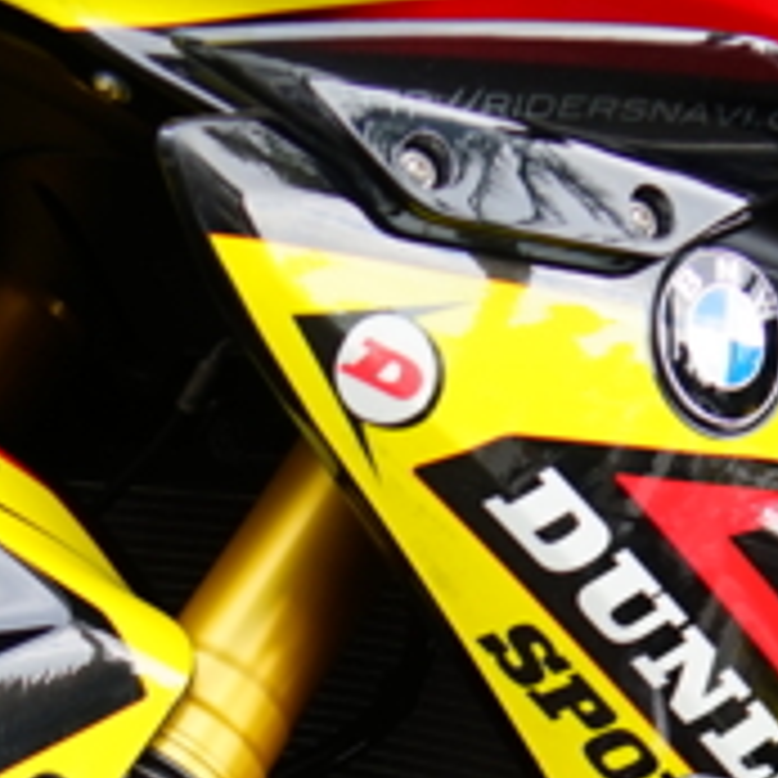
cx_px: 247
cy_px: 965
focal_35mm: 122
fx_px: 3102
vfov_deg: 13.8
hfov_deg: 14.3
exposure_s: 1/90
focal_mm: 21
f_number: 4.5
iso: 100
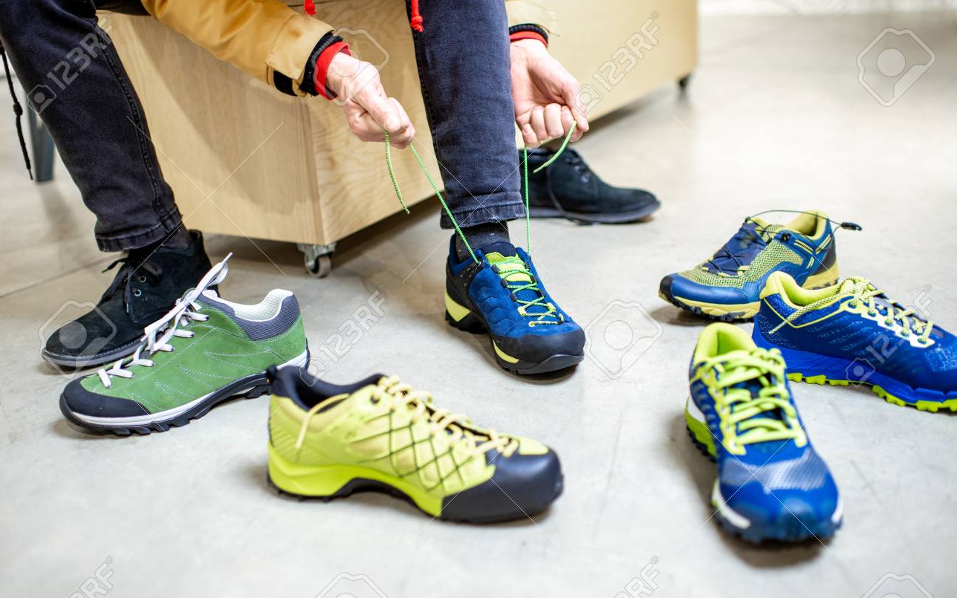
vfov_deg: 35.3
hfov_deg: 54.0
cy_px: 309
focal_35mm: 36
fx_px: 939
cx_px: 481
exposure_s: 1/160
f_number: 2.2
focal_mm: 35
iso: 320
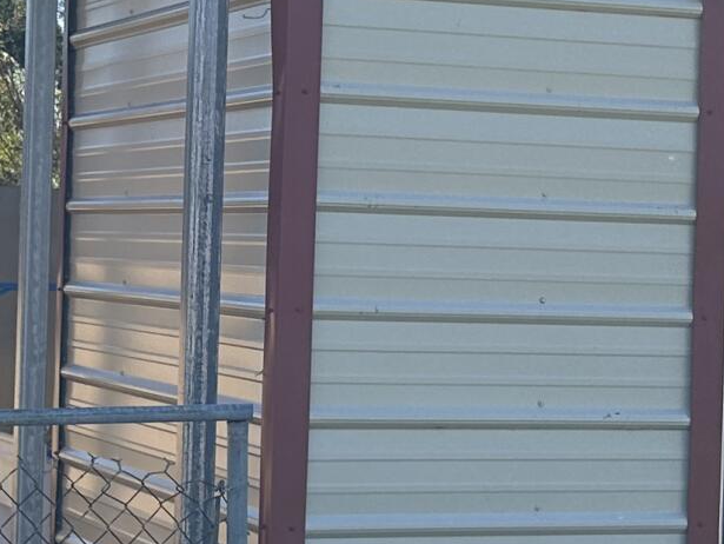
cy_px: 278
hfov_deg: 16.8
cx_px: 315
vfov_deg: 12.7
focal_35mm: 117
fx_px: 2449
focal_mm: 6.86
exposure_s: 1/1988
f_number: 1.78
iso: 80
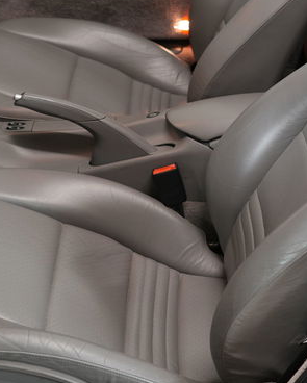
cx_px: 153
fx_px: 998
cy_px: 159
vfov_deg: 21.7
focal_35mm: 88
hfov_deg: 17.5
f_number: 2.8
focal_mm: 30
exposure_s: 1/40
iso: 400
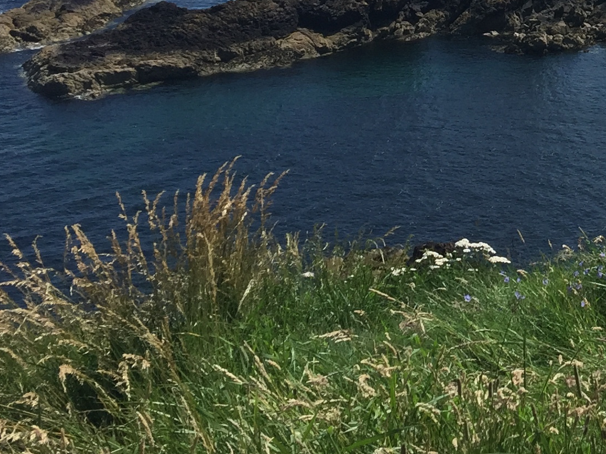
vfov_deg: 16.3
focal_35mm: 86
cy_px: -134
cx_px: 716
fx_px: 1505
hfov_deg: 21.3
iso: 32
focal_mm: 4.15
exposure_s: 1/2083
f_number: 2.2
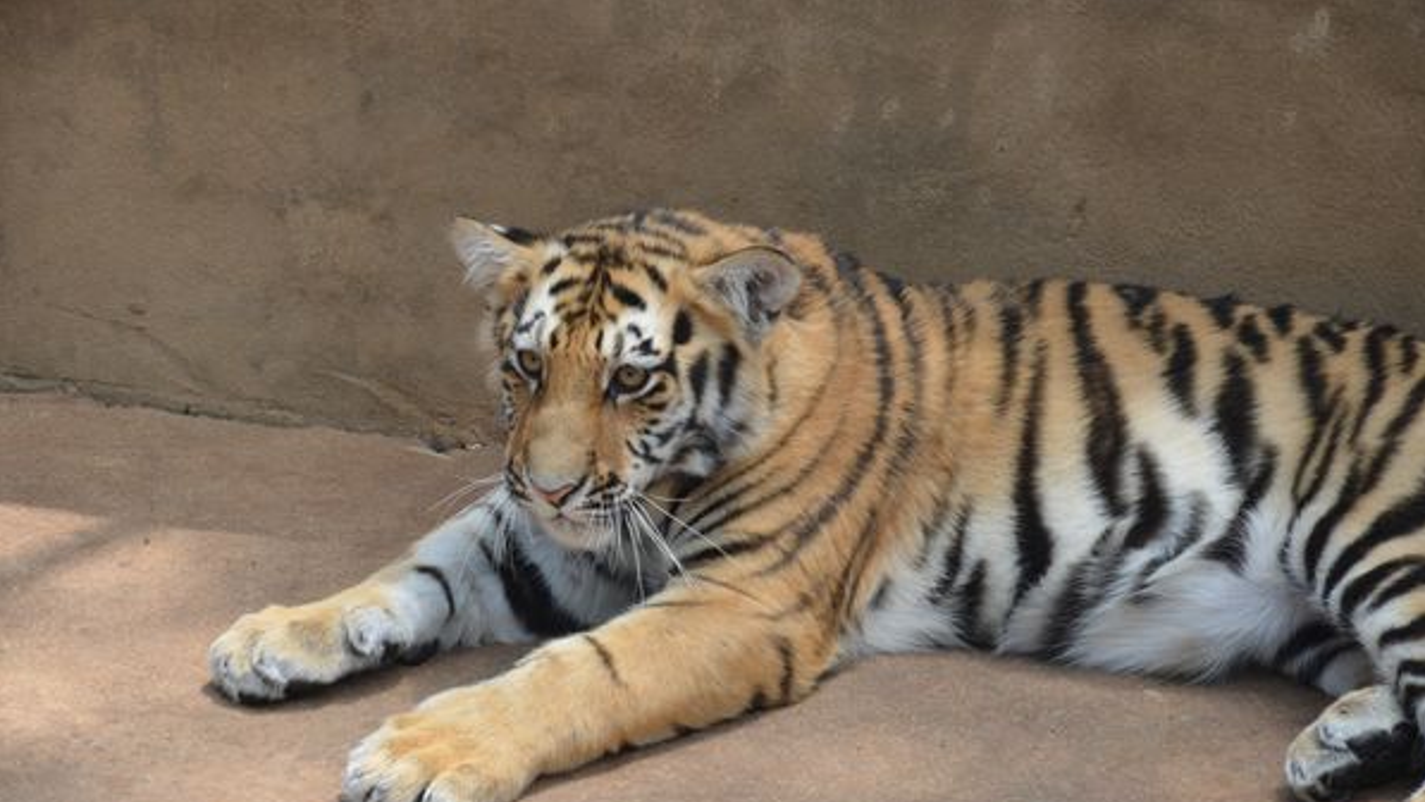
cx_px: 714
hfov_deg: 13.0
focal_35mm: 166
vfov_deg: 7.3
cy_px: 471
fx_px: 6255
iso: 320
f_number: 8
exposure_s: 1/125
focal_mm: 105
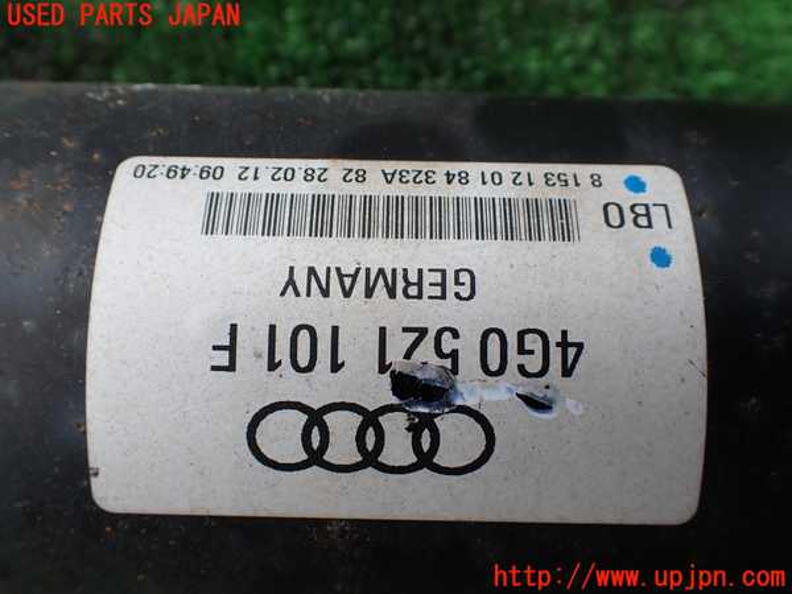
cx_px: 396
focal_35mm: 30
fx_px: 686
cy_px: 297
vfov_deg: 46.8
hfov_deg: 60.0
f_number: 3.2
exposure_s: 1/250
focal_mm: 5.4
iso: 100
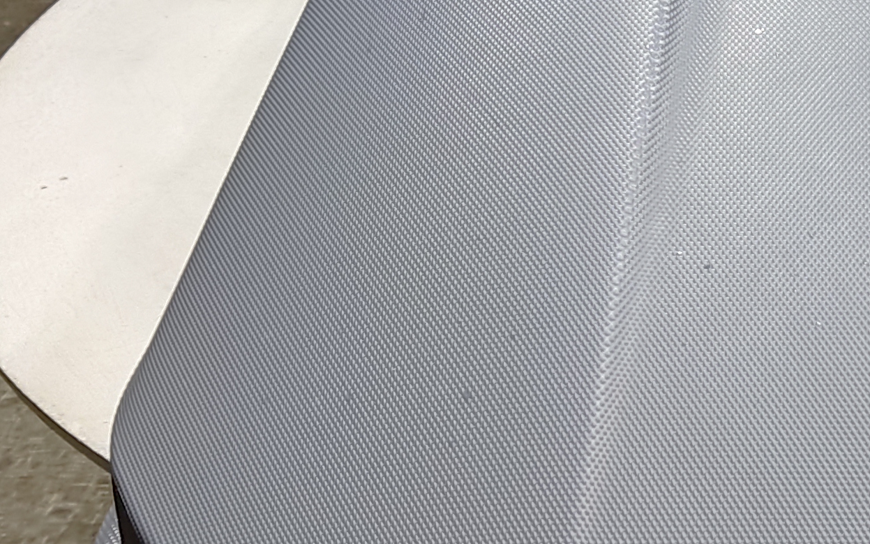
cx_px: 947
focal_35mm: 85
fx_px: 2015
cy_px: 321
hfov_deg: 23.0
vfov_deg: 15.4
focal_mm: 4.71
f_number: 1.79
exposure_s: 1/50
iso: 181
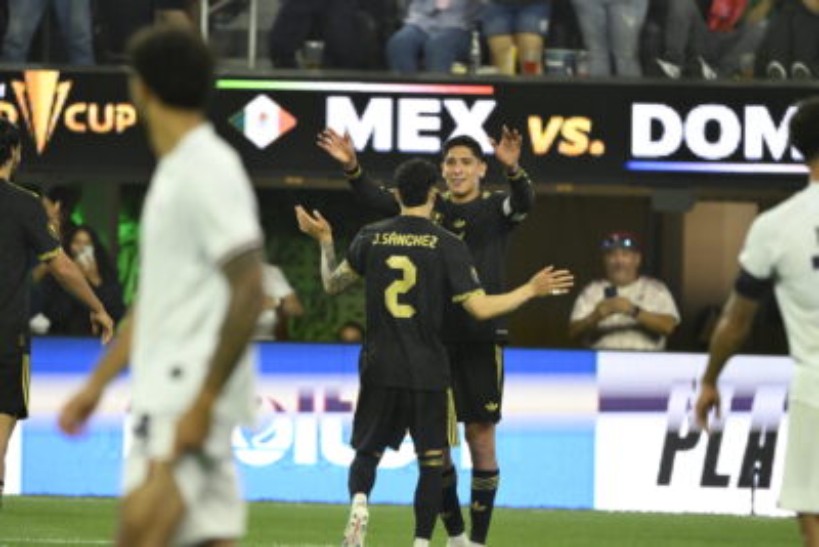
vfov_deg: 2.6
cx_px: 410
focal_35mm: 520
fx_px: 11834
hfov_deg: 4.0
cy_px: 274
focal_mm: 520
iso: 8000
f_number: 6.3
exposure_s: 1/1600
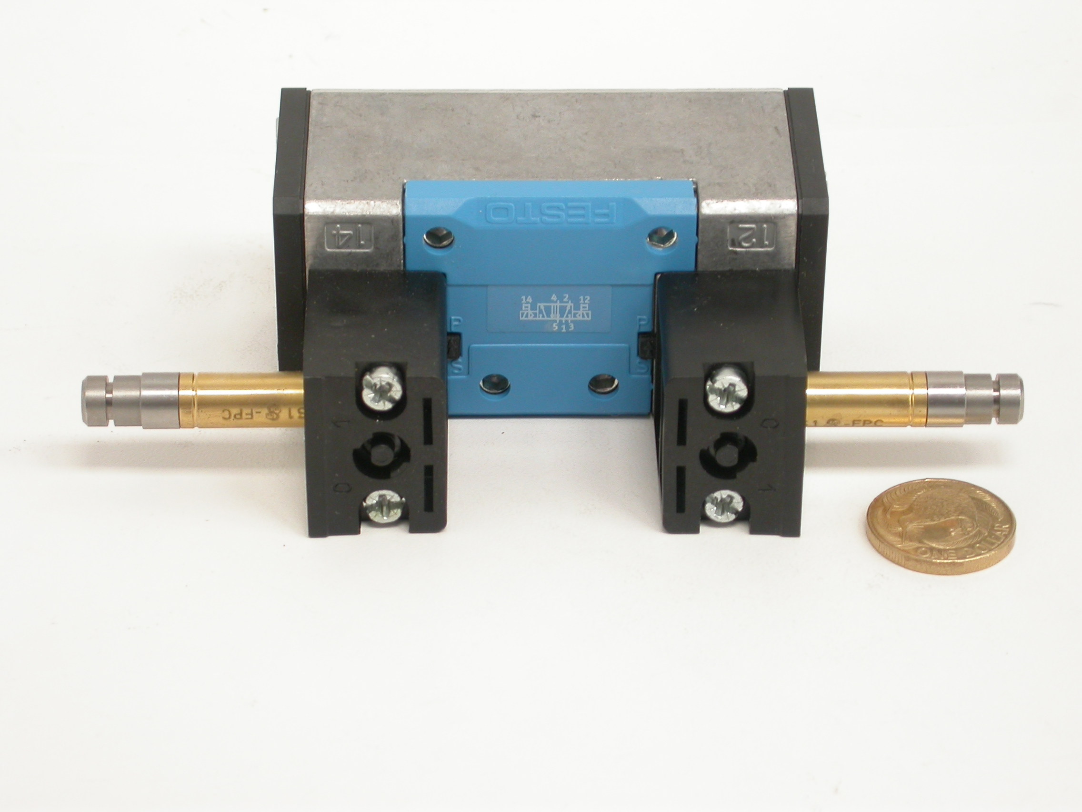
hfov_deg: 14.9
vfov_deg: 11.2
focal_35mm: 132
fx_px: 4126
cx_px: 541
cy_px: 406
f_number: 4.6
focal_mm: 27.3
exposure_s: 1/17
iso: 100
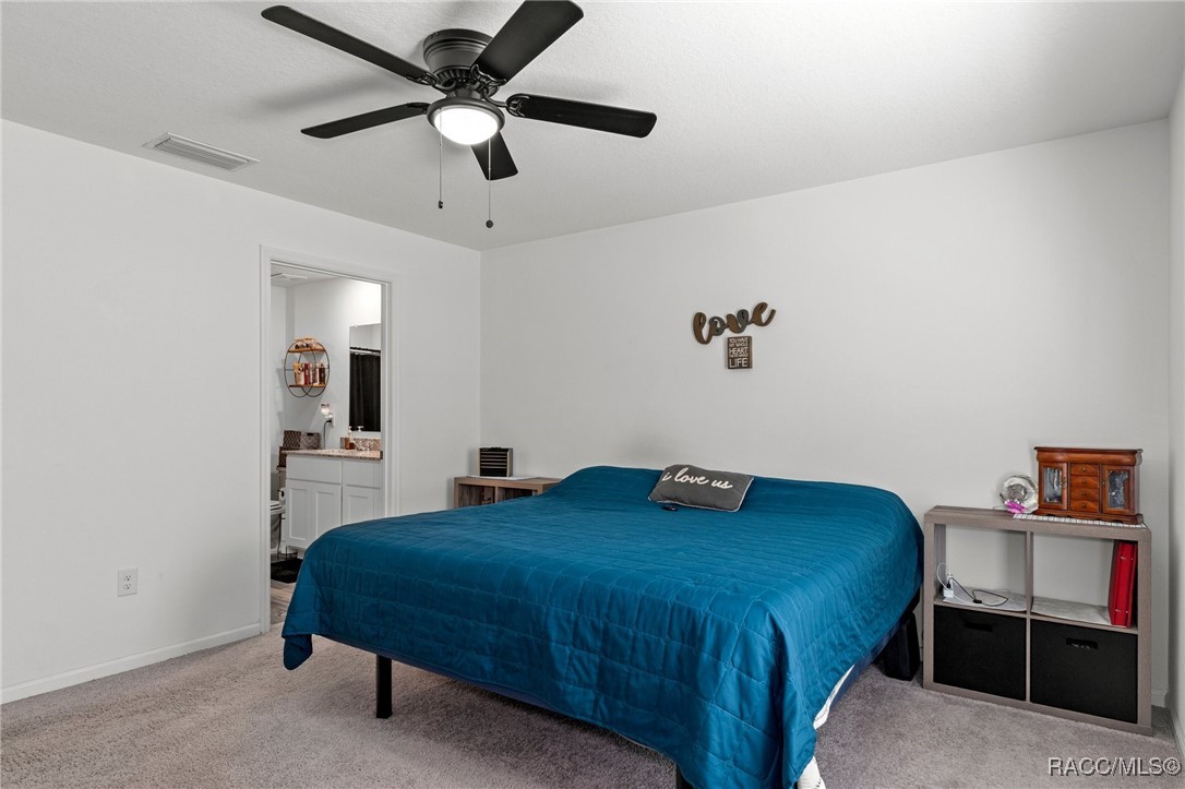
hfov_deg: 85.4
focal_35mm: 20
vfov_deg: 63.2
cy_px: 394
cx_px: 592
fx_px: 642
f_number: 8
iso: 320
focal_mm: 13
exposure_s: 1/1.43
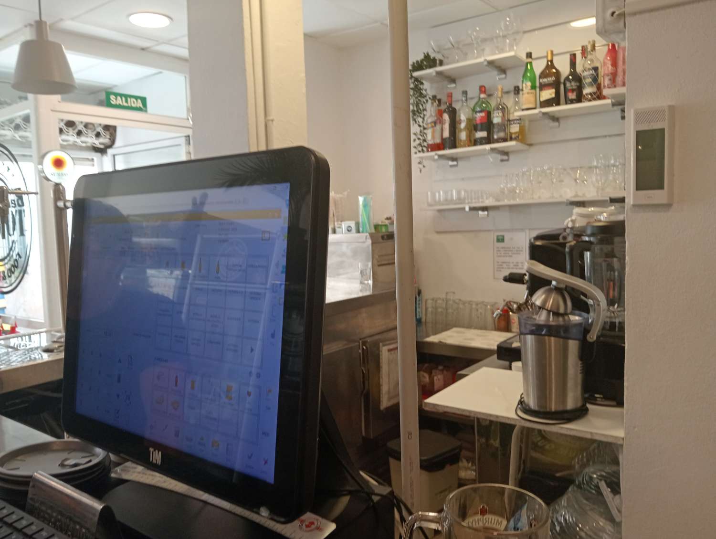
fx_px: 580
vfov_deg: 49.8
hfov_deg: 63.4
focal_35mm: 28
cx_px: 358
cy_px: 270
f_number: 1.8
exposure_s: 1/50
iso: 120
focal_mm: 3.98
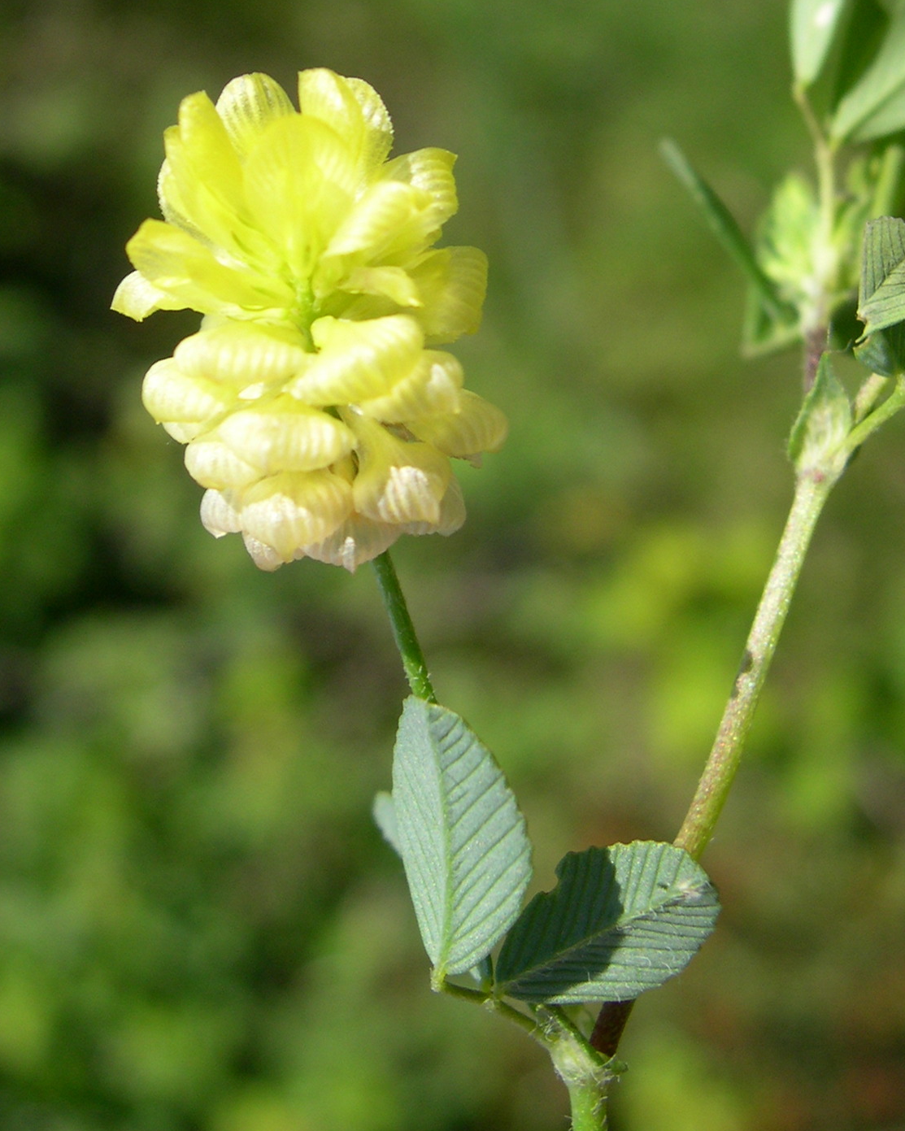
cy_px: 587
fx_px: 1339
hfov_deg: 37.3
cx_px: 452
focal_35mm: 40
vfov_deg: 45.8
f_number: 7.6
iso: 100
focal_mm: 8
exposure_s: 1/189
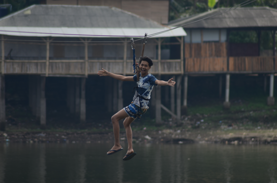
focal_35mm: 450
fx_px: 3455
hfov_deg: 4.6
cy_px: 92
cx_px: 138
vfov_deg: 3.0
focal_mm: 300
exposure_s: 1/320
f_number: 6.3
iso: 100
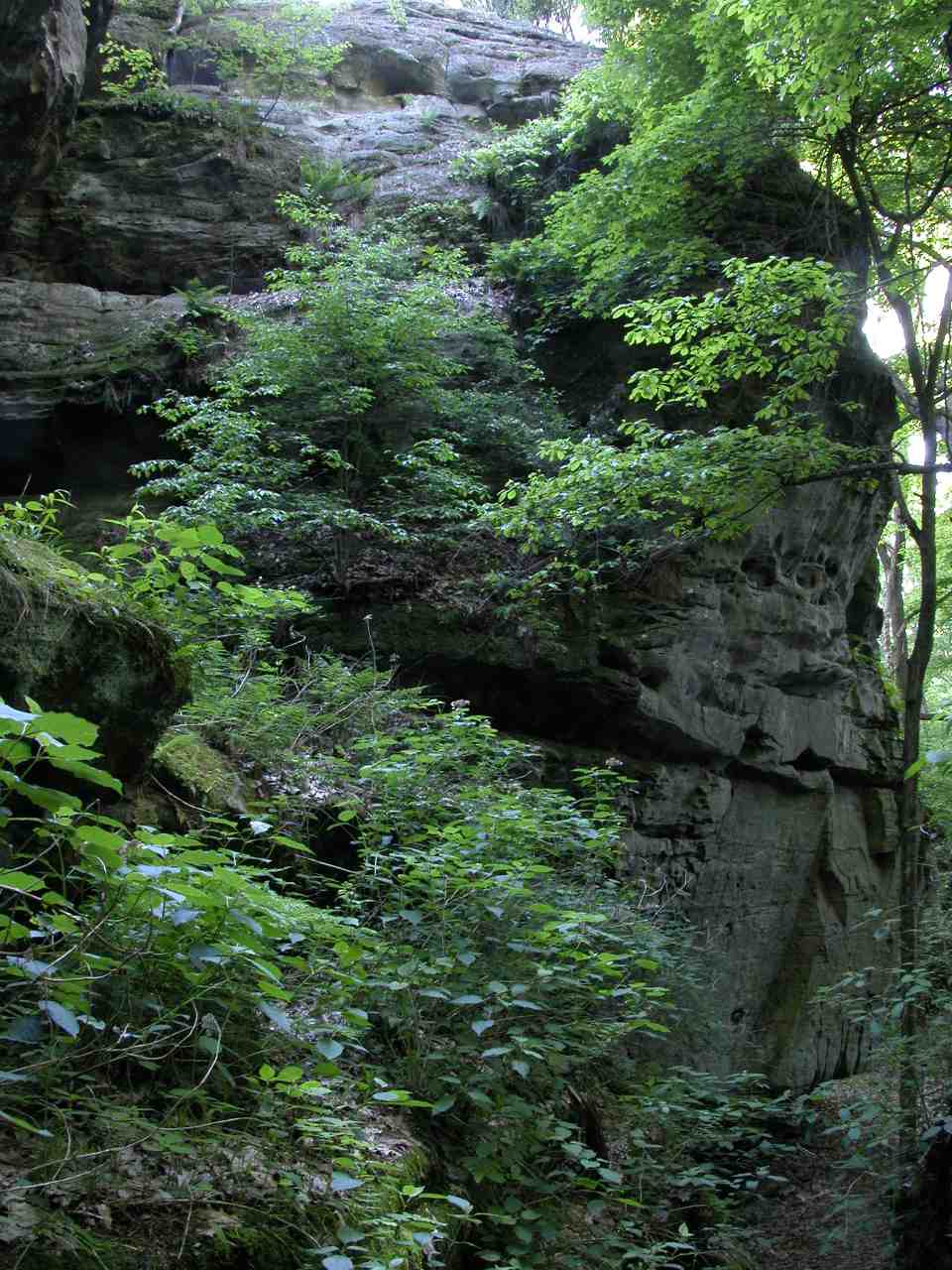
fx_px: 1283
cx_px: 476
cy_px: 635
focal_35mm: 35
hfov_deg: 40.7
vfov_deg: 52.6
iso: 309
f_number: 8
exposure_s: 1/3.9
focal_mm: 8.9
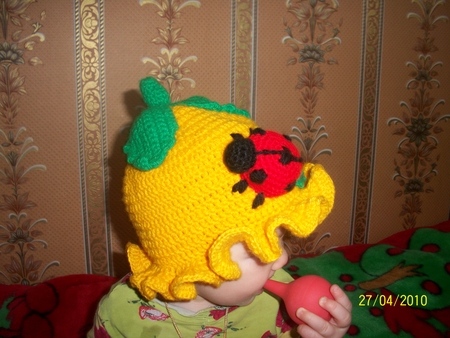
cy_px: 169
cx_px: 225
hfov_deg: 52.6
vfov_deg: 40.7
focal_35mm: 35
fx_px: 455
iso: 80
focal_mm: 6.3
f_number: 3.1
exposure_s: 1/30
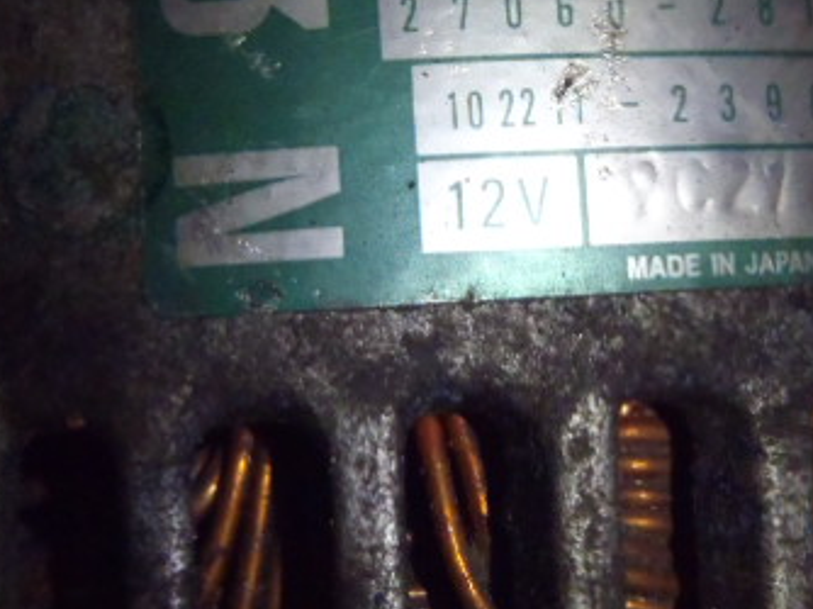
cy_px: 241
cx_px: 355
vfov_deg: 20.7
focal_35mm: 71
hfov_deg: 27.4
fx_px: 1666
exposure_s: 1/80
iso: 800
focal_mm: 6.64
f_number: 4.7
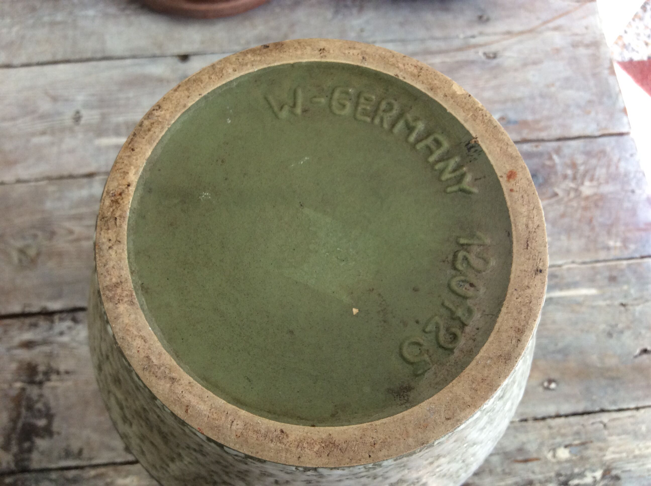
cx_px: 326
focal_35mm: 32
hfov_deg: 56.9
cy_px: 243
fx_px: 601
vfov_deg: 44.1
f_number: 2.4
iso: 64
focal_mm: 3.3
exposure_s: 1/25
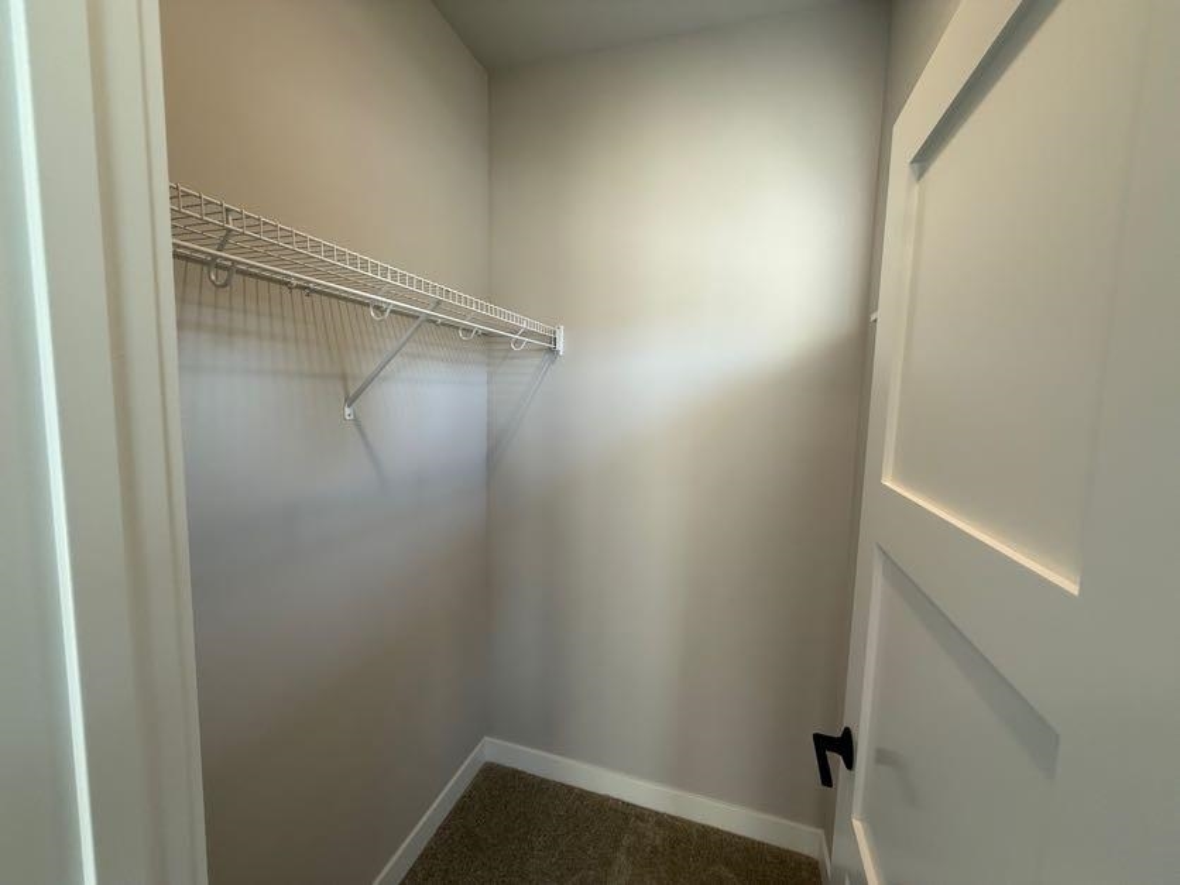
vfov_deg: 85.7
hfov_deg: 102.1
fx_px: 477
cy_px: 442
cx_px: 590
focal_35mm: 14
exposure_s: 1/120
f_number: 2.2
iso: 125
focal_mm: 2.22
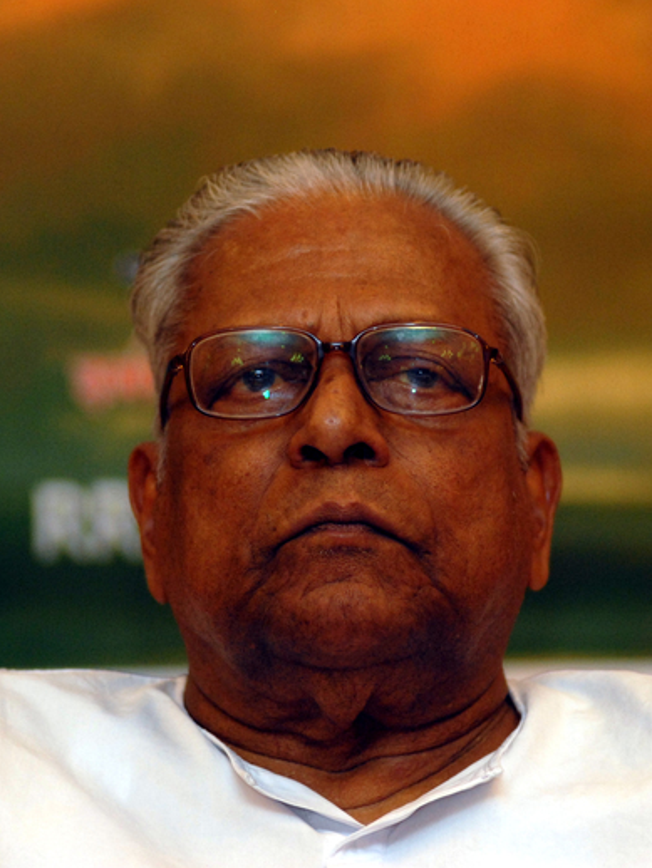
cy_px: 435
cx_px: 334
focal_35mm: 315
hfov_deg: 4.7
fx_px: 7897
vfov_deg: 6.3
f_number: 2.8
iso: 400
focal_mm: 145
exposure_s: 1/250
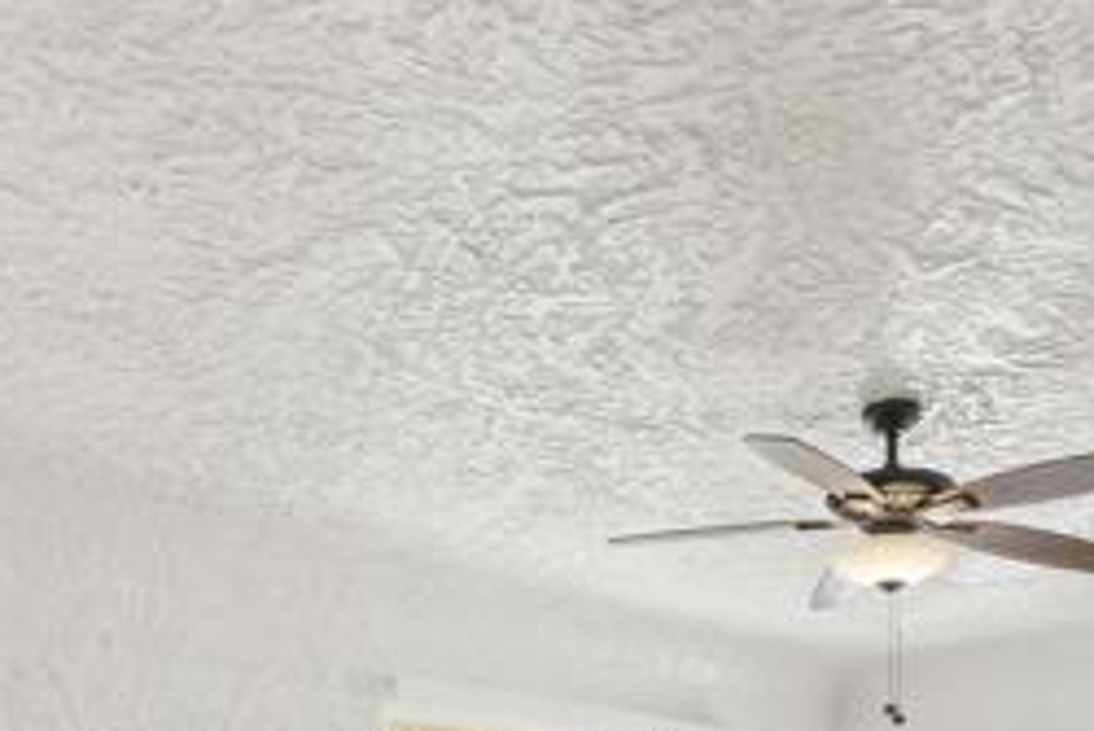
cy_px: 893
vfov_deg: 28.2
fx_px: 1247
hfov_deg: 47.2
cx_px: 643
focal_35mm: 41
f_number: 7.1
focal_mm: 16
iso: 800
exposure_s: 1/40
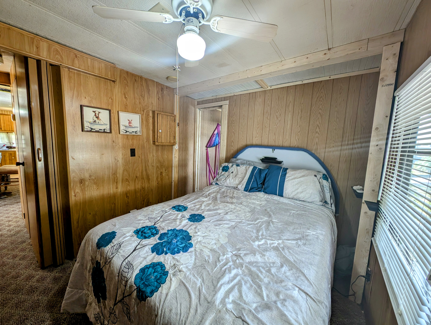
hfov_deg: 110.5
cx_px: 216
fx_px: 150
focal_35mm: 12
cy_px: 162
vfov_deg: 94.6
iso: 38
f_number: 1.95
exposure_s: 1/37.2
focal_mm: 2.23
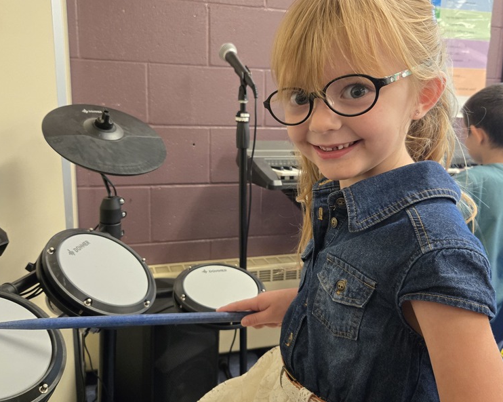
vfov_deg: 47.1
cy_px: 206
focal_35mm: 31
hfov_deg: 57.2
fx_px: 461
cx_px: 253
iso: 640
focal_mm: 5.4
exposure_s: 1/120
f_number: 1.8
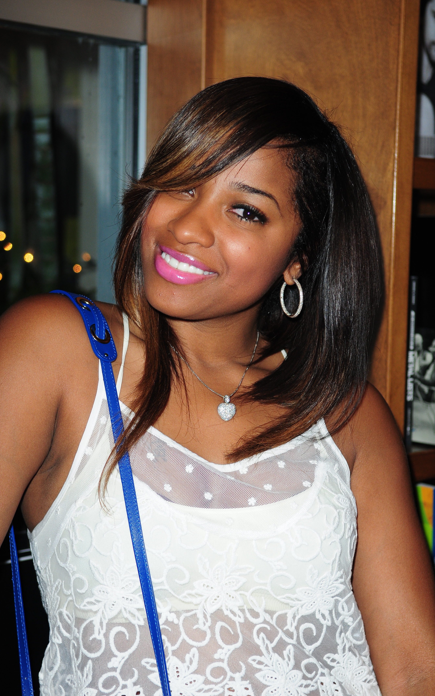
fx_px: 1603
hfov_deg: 15.5
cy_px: 347
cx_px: 213
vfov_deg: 24.5
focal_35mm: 85
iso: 400
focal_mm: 55
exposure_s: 1/160
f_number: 5
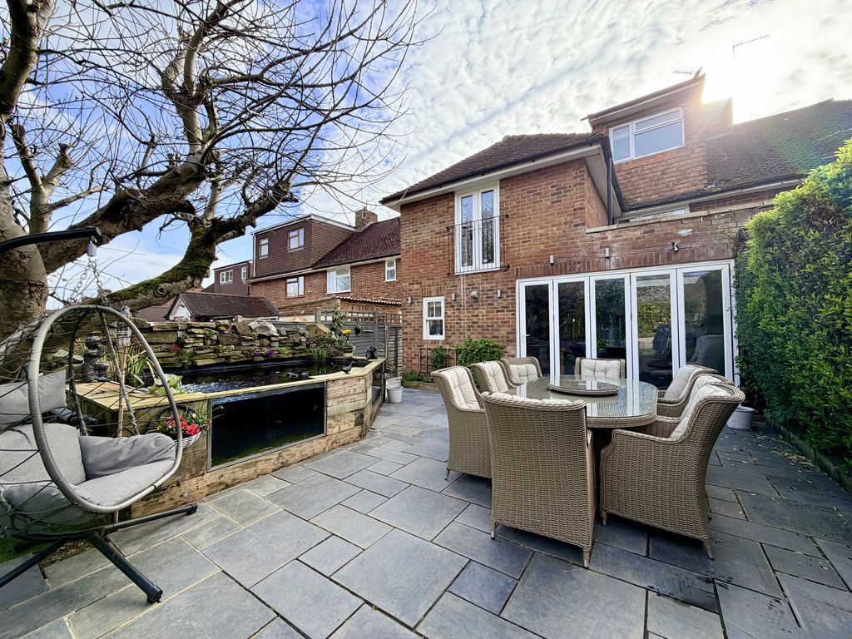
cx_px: 426
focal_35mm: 14
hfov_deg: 102.1
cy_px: 320
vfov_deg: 85.7
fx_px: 345
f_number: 2.2
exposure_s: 1/502
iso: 40
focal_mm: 2.22
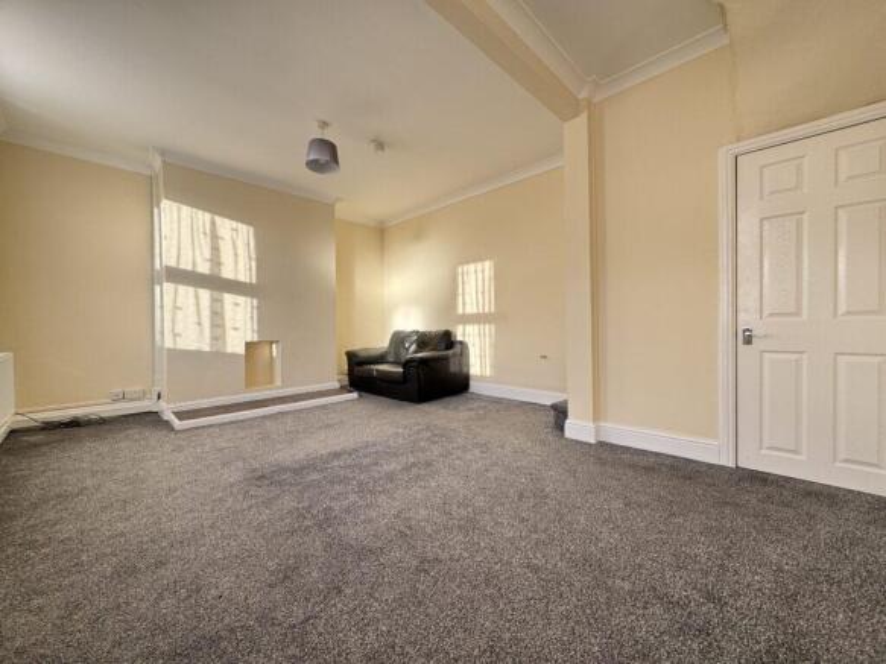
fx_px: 358
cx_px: 443
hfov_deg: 102.1
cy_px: 332
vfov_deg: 85.7
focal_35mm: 14
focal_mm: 2.22
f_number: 2.2
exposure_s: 1/99
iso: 80
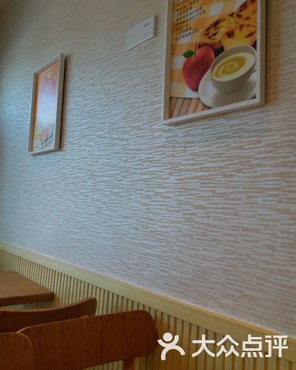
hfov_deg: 48.5
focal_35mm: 30
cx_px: 151
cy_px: 173
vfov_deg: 58.7
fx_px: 329
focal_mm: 3.7
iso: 64
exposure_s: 1/100
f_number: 1.9
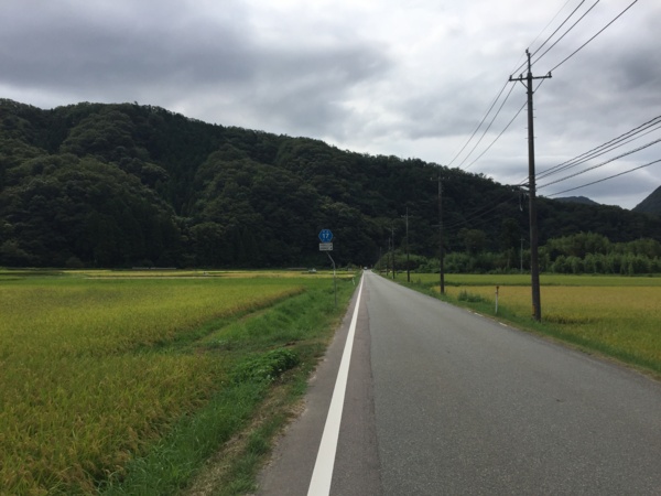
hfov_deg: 61.7
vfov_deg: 48.2
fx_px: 554
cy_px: 248
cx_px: 330
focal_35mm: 29
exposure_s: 1/3968
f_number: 2.2
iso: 32
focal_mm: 4.15
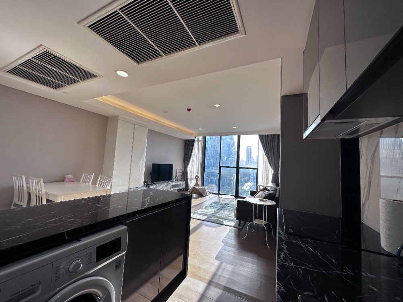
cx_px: 202
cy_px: 151
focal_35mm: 14
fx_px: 163
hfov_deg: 102.1
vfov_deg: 85.7
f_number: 2.2
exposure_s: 1/248
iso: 40
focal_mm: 2.22
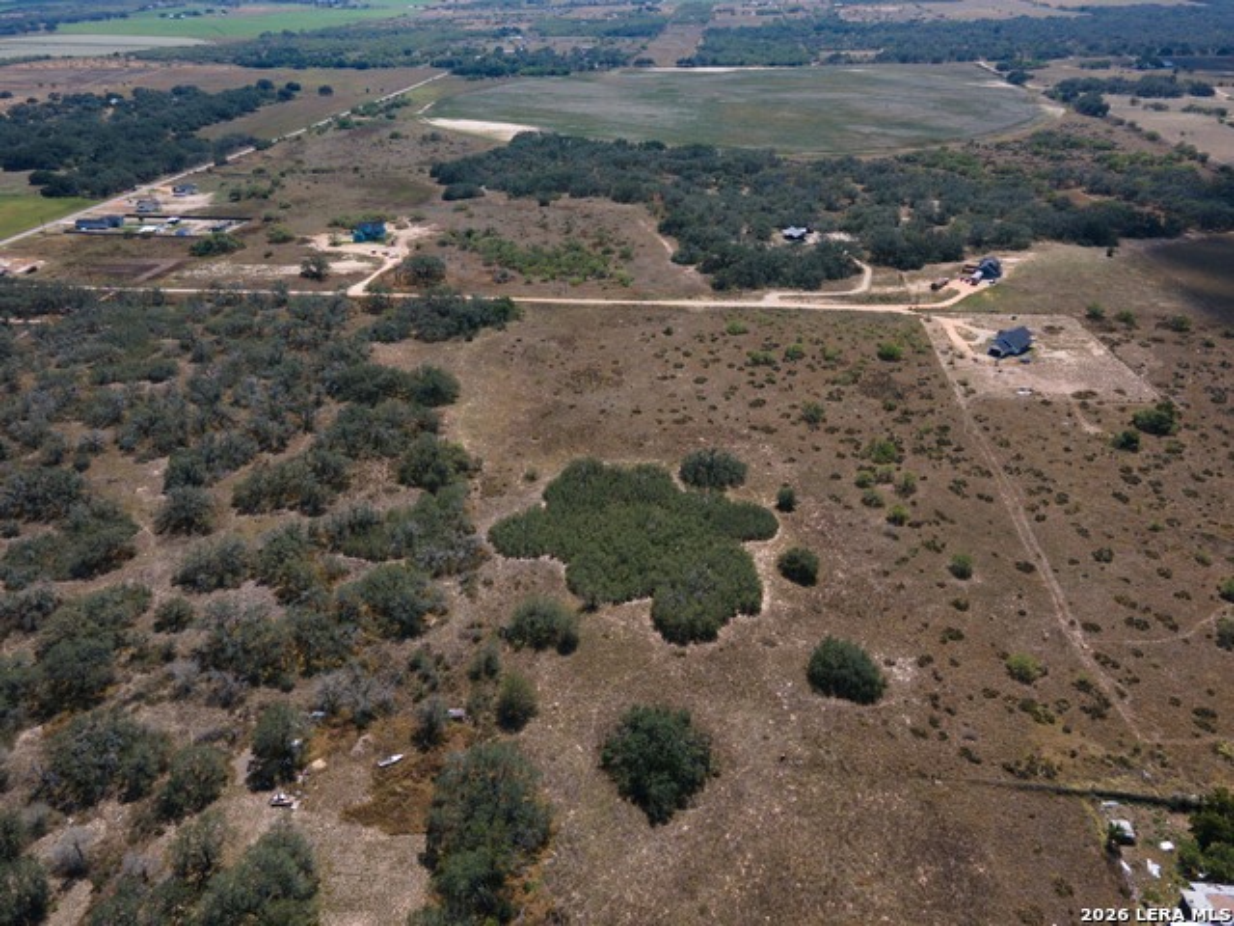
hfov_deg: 71.6
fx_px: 856
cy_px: 463
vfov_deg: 56.8
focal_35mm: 24
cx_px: 617
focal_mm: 4.5
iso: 100
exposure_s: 1/725
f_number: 2.8
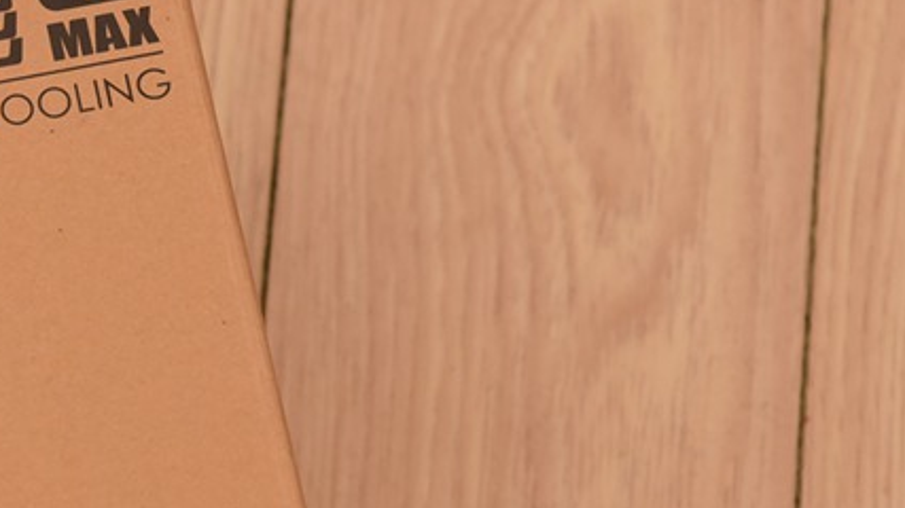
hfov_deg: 8.5
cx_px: -184
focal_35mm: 250
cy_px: 347
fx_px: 5998
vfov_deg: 4.9
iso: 1600
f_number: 5.6
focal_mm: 85
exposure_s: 1/60
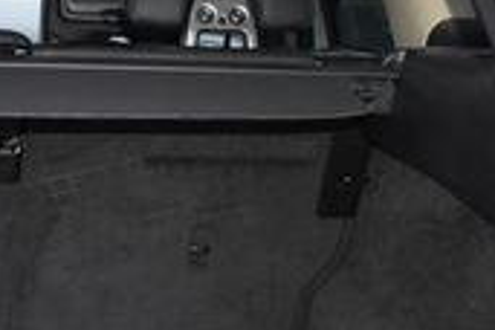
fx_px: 1389
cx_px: -35
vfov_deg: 13.3
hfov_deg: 19.4
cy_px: 352
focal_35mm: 101
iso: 1600
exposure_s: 1/80
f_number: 3.5
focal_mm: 18
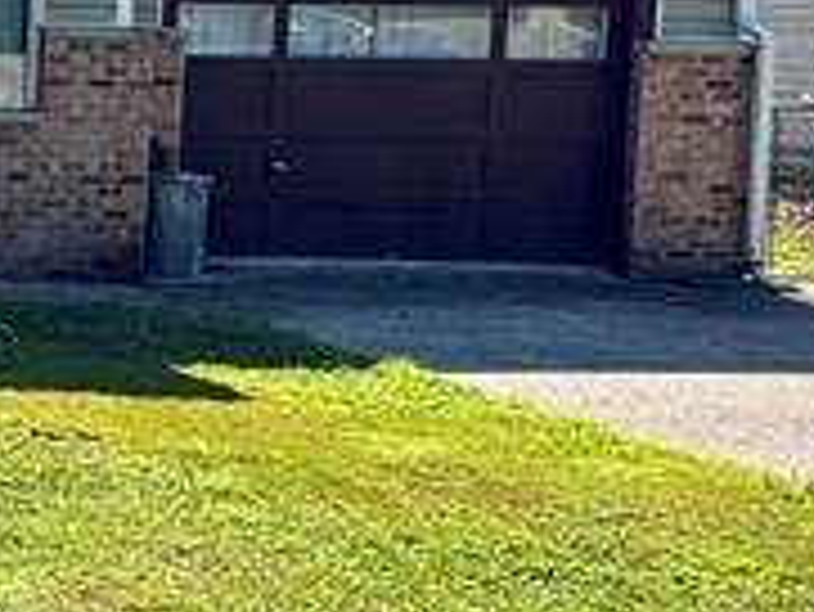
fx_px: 1859
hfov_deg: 17.9
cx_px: -774
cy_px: 130
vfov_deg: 18.5
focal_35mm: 79
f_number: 2.2
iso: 50
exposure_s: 1/646
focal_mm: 2.22
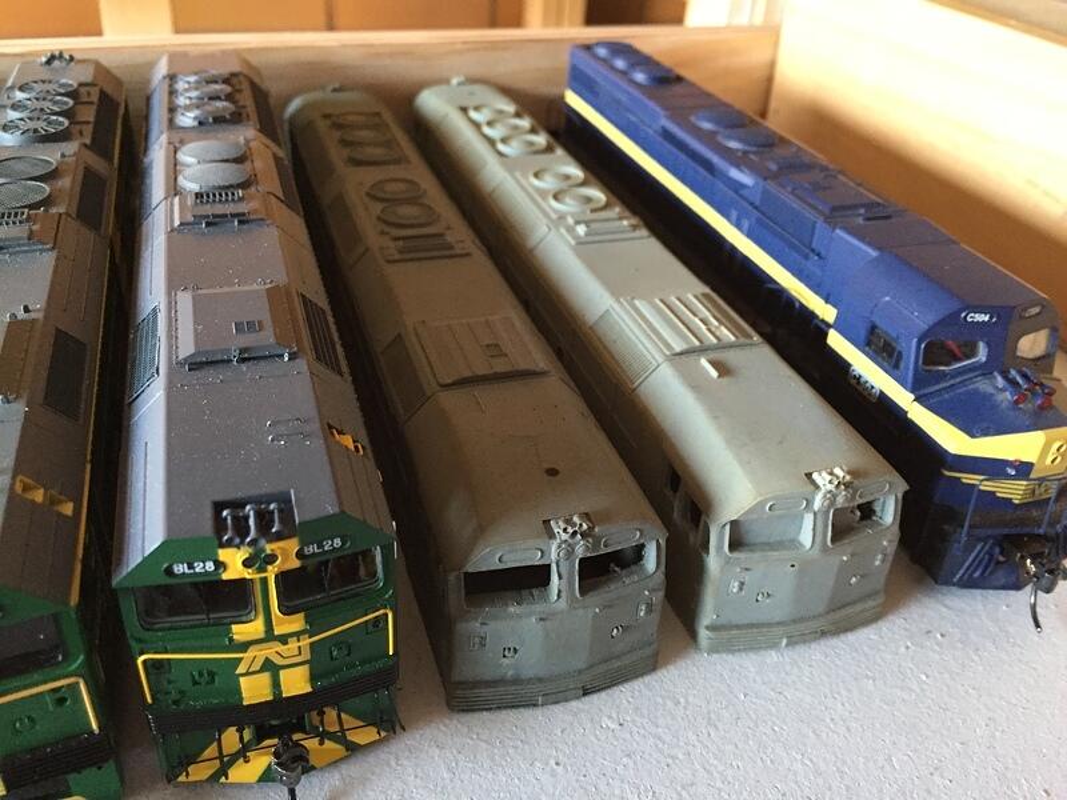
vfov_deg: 48.2
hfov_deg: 61.7
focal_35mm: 29
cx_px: 534
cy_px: 400
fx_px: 894
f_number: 2.2
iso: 200
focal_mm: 4.15
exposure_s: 1/30
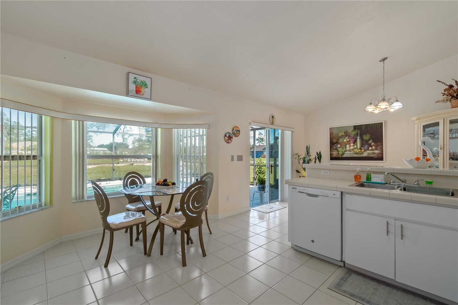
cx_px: 229
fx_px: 191
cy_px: 152
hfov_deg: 100.4
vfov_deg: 77.3
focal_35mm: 15
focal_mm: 10
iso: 250
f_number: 9
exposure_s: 1/13
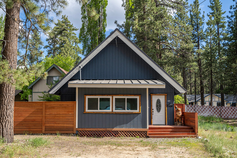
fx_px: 257
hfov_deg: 49.6
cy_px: 79
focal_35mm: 39
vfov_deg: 34.2
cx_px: 118
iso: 320
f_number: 6.3
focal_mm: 39
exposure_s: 1/1250
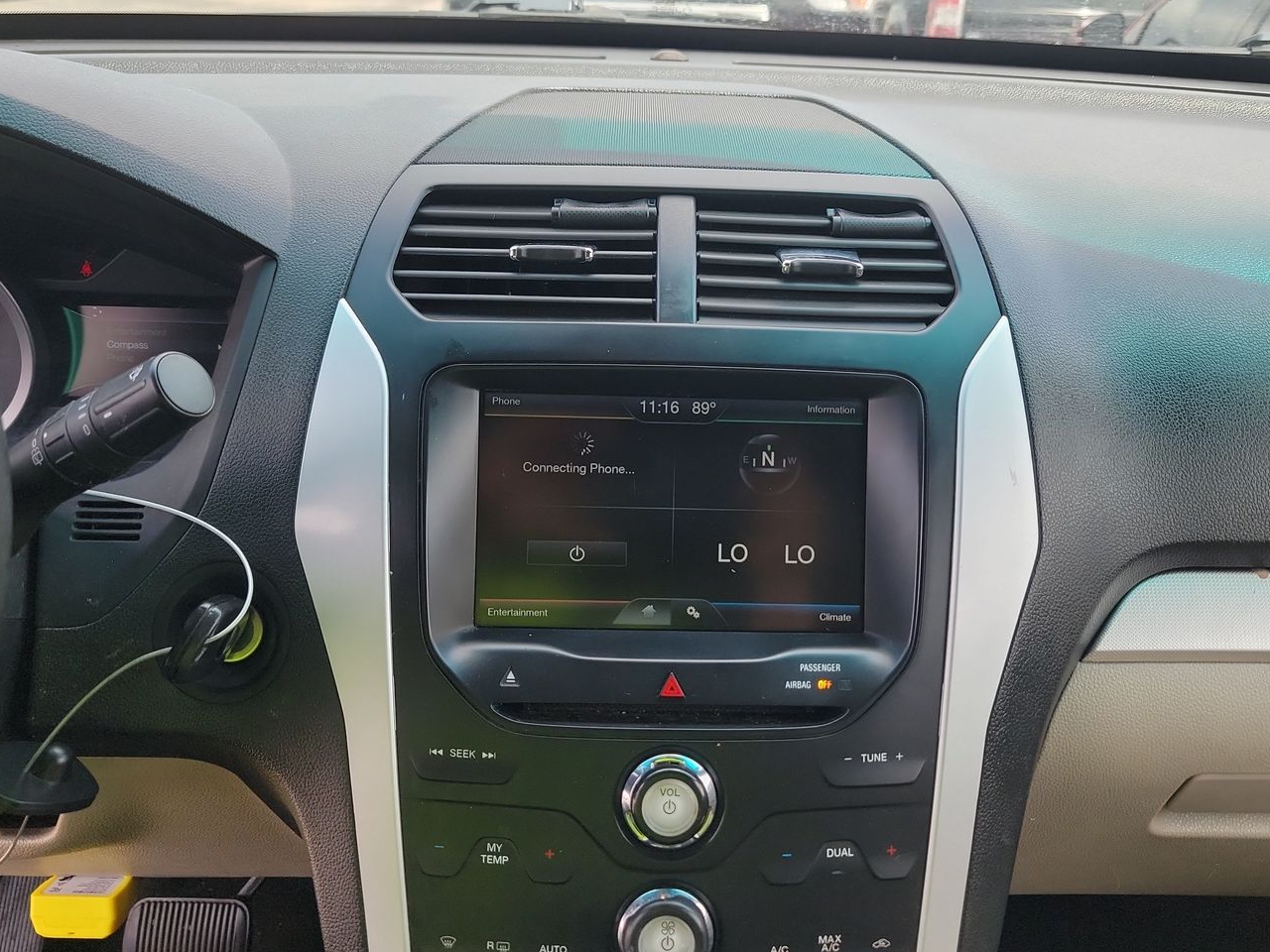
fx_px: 1101
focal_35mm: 30
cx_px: 663
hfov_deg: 59.9
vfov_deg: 46.7
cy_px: 427
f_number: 1.8
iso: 54
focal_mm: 6.7
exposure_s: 1/119
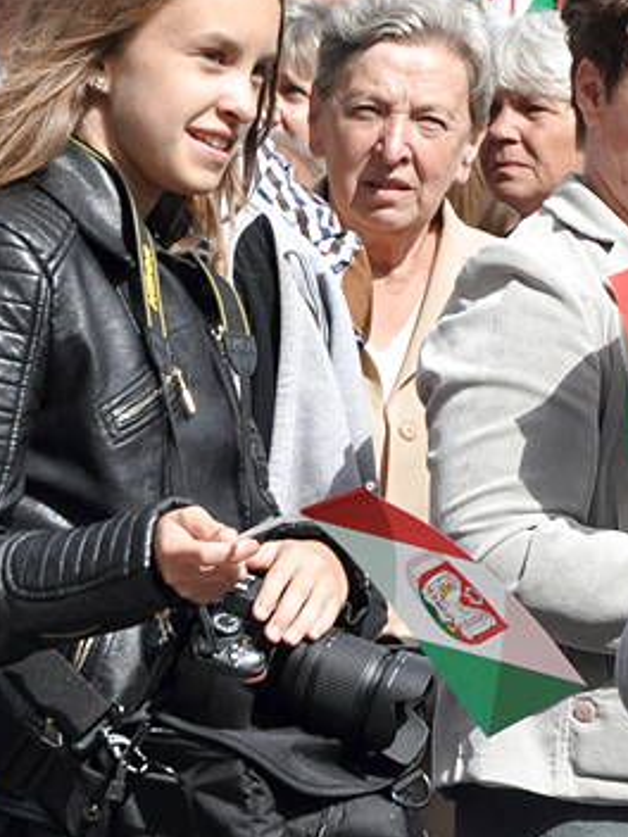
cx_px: 640
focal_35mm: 365
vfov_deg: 5.4
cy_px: 339
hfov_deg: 4.1
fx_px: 8833
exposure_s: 1/2500
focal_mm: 105
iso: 1250
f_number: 10
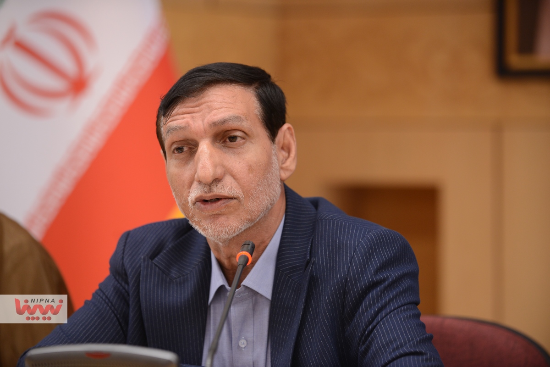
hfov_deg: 14.7
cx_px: 275
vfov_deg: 9.8
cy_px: 184
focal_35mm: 140
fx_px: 2139
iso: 800
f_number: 3.5
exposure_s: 1/100
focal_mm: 140
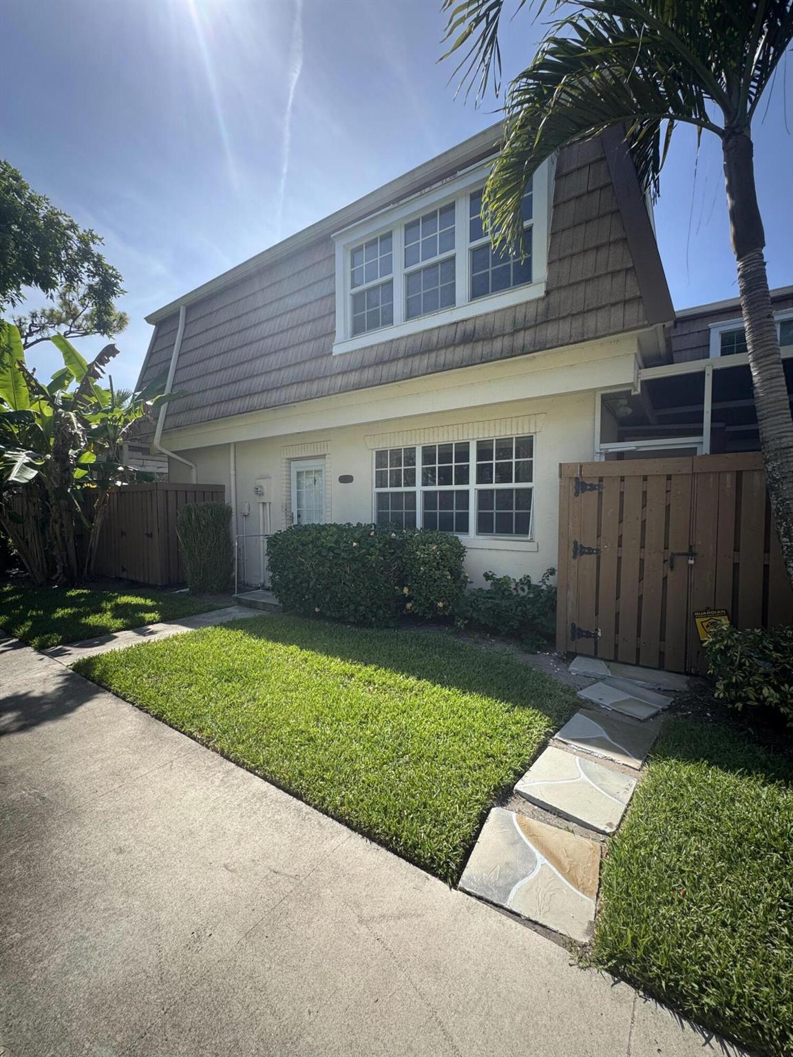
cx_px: 396
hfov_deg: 85.7
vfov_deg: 102.1
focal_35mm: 14
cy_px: 528
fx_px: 428
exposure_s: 1/646
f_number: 2.2
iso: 40
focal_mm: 2.22
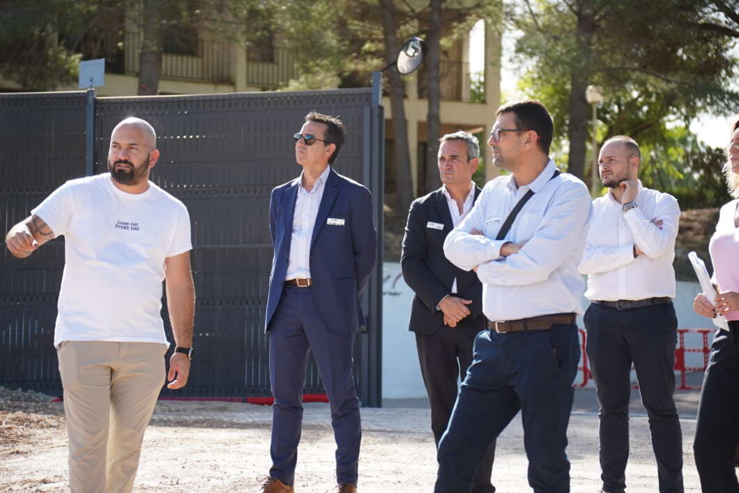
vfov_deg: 13.0
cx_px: 370
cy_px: 246
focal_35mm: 105
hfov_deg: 19.5
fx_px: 2156
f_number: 2.8
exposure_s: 1/2500
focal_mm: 70
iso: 640
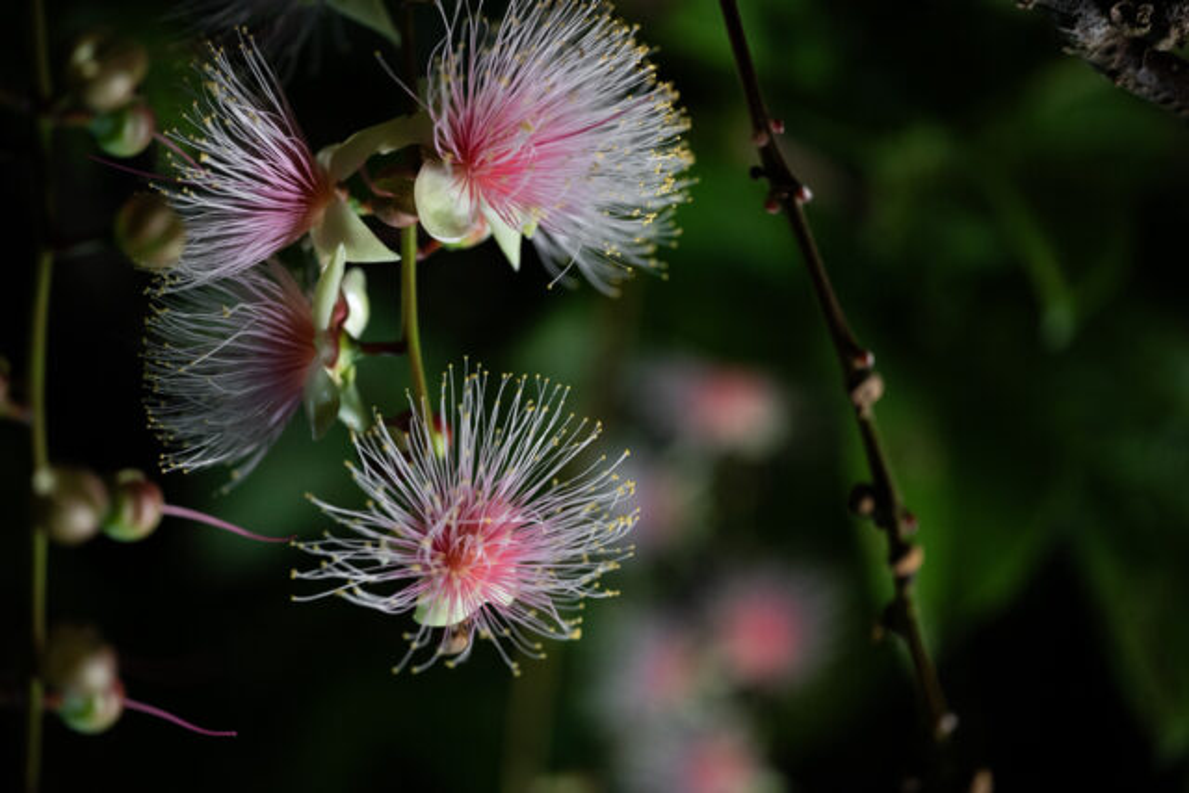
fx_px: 2312
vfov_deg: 19.5
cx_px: 594
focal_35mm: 70
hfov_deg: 28.8
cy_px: 396
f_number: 3.2
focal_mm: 70
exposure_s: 1/125
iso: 1600
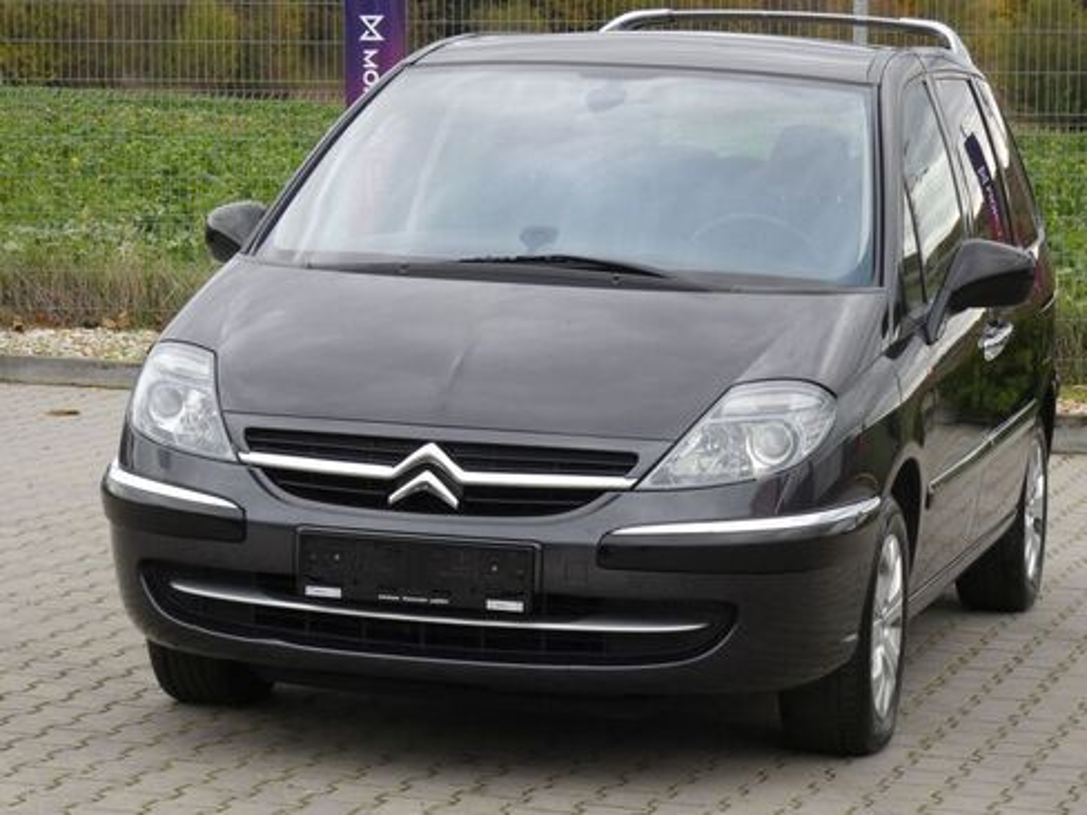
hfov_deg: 16.8
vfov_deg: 12.7
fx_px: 3674
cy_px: 408
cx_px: 544
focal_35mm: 117
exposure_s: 1/80
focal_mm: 21
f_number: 5.6
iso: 200
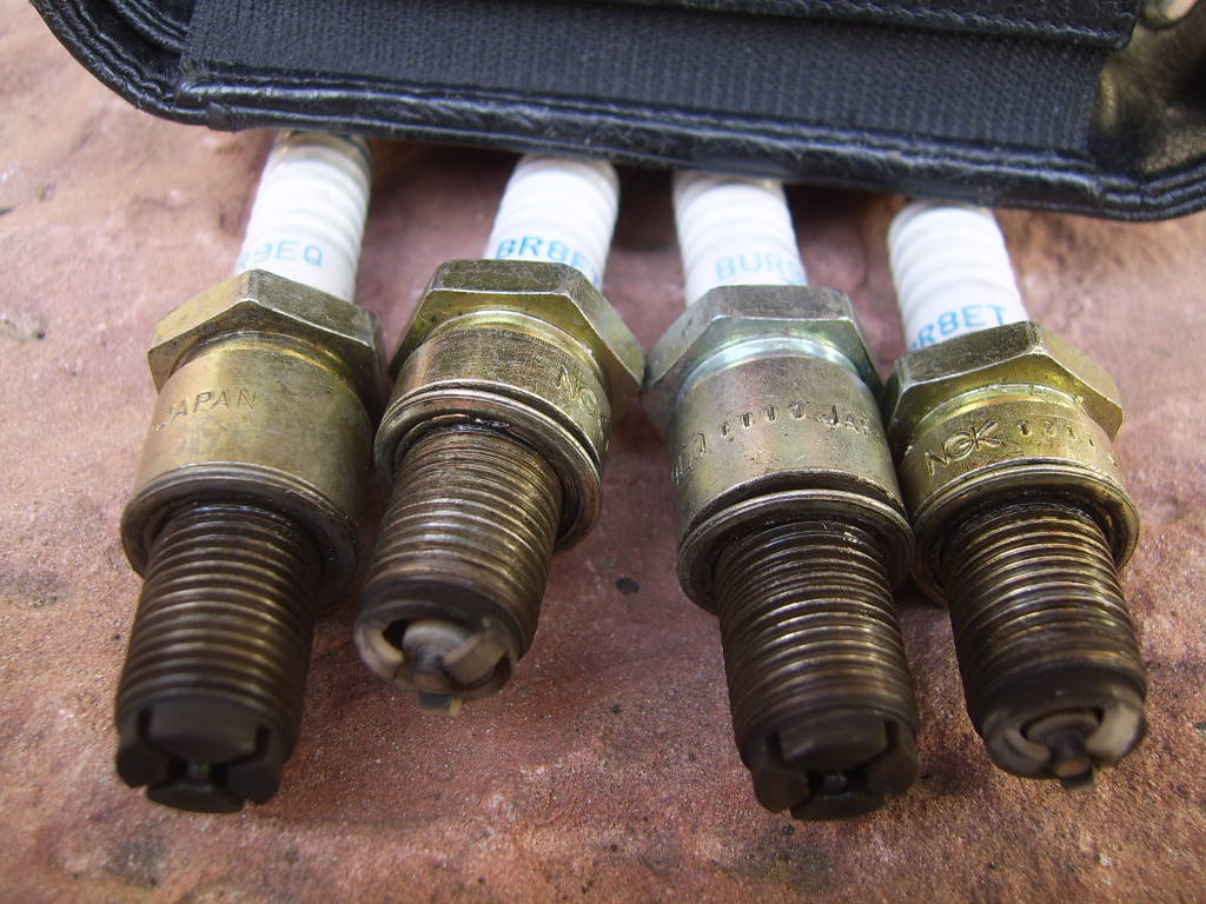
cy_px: 452
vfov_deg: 37.7
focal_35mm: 38
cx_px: 603
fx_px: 1324
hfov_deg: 49.0
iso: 50
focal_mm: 7.8
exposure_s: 1/30
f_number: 2.8
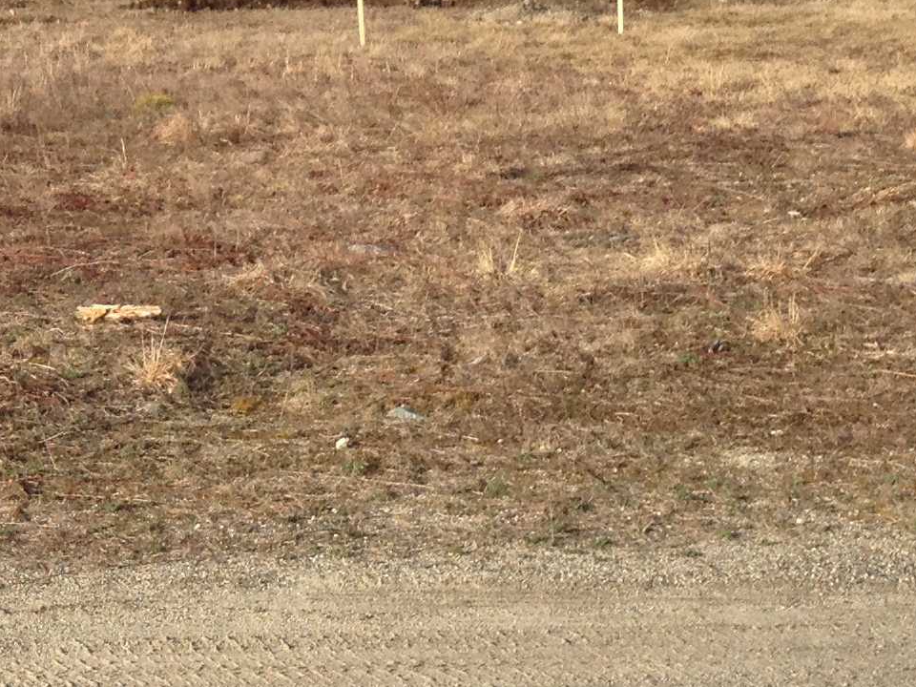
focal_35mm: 119
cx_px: -78
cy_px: -271
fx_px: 3149
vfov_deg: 12.0
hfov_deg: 16.1
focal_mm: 4.28
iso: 50
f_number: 2.4
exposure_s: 1/920
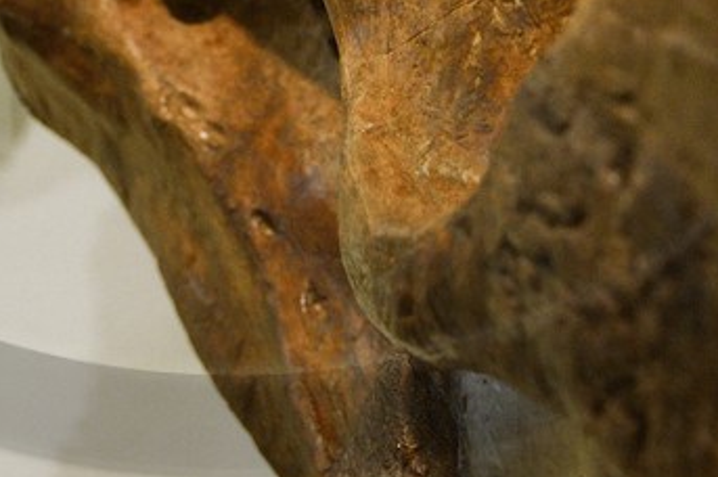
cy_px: -393
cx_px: 234
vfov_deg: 11.3
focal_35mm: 112
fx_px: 2232
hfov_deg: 18.2
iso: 1600
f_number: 4
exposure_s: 1/50
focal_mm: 24
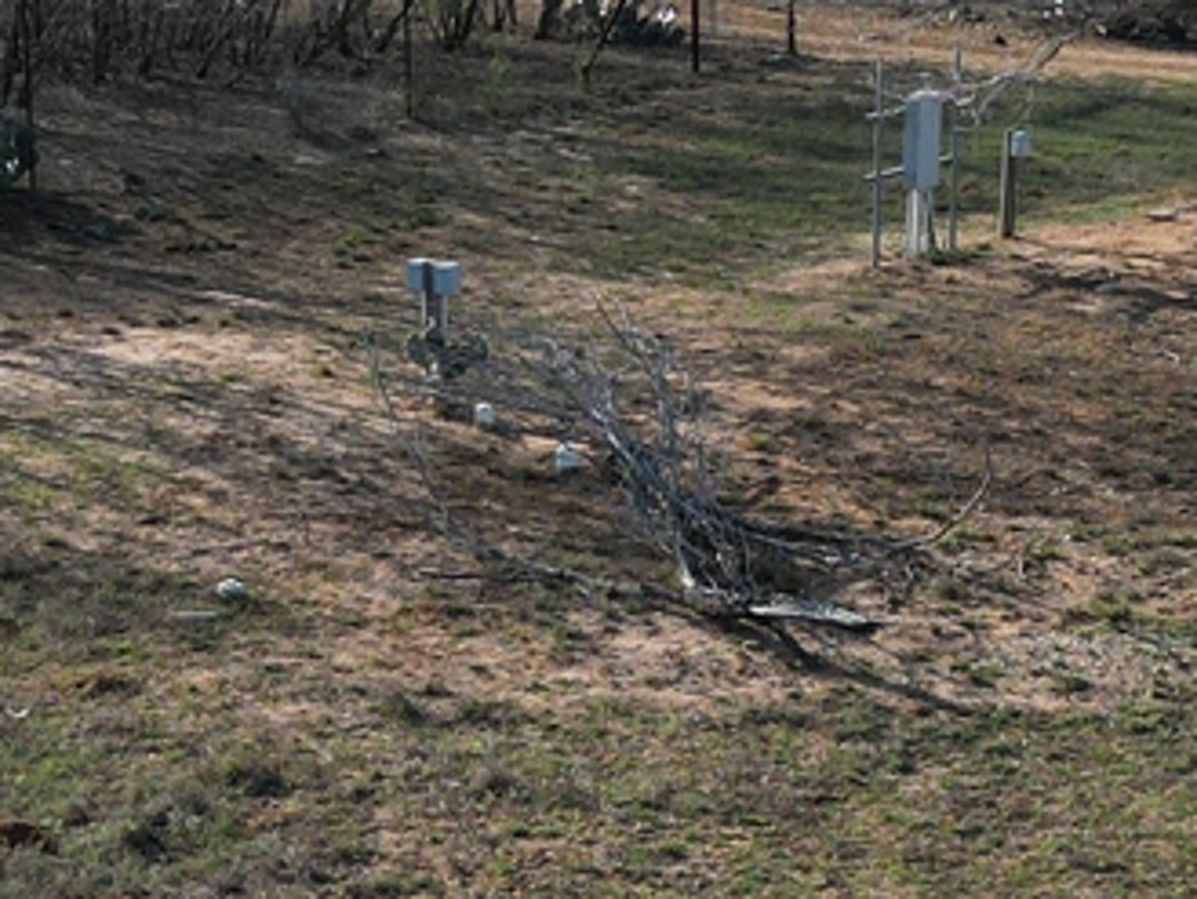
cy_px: 793
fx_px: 3632
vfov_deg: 14.0
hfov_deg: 18.7
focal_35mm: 105
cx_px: 735
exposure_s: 1/3000
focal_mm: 6.72
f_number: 1.7
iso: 200
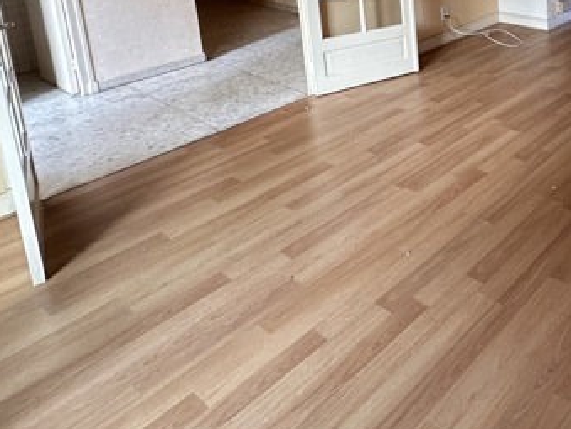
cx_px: 588
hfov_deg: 45.4
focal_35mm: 33
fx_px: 545
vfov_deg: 36.6
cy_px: -39
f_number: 2.2
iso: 320
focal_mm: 2.22
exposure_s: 1/62
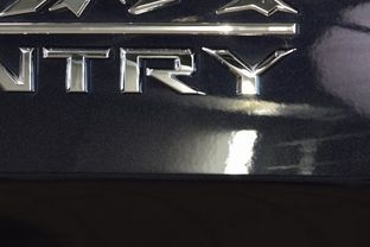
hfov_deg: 12.0
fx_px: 1737
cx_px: 9
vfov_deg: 8.1
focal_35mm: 169
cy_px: 36
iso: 450
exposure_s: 1/15
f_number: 6.3
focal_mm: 55
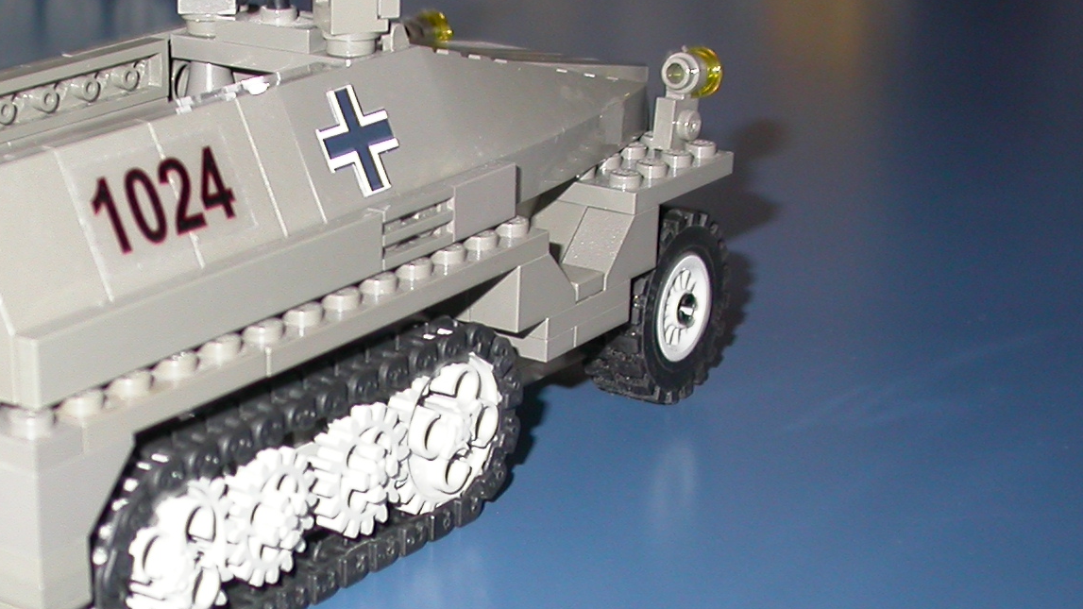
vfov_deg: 14.7
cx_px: 297
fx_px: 2355
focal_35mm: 82
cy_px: 406
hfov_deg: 25.6
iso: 100
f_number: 2.6
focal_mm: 7.85
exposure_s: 1/60
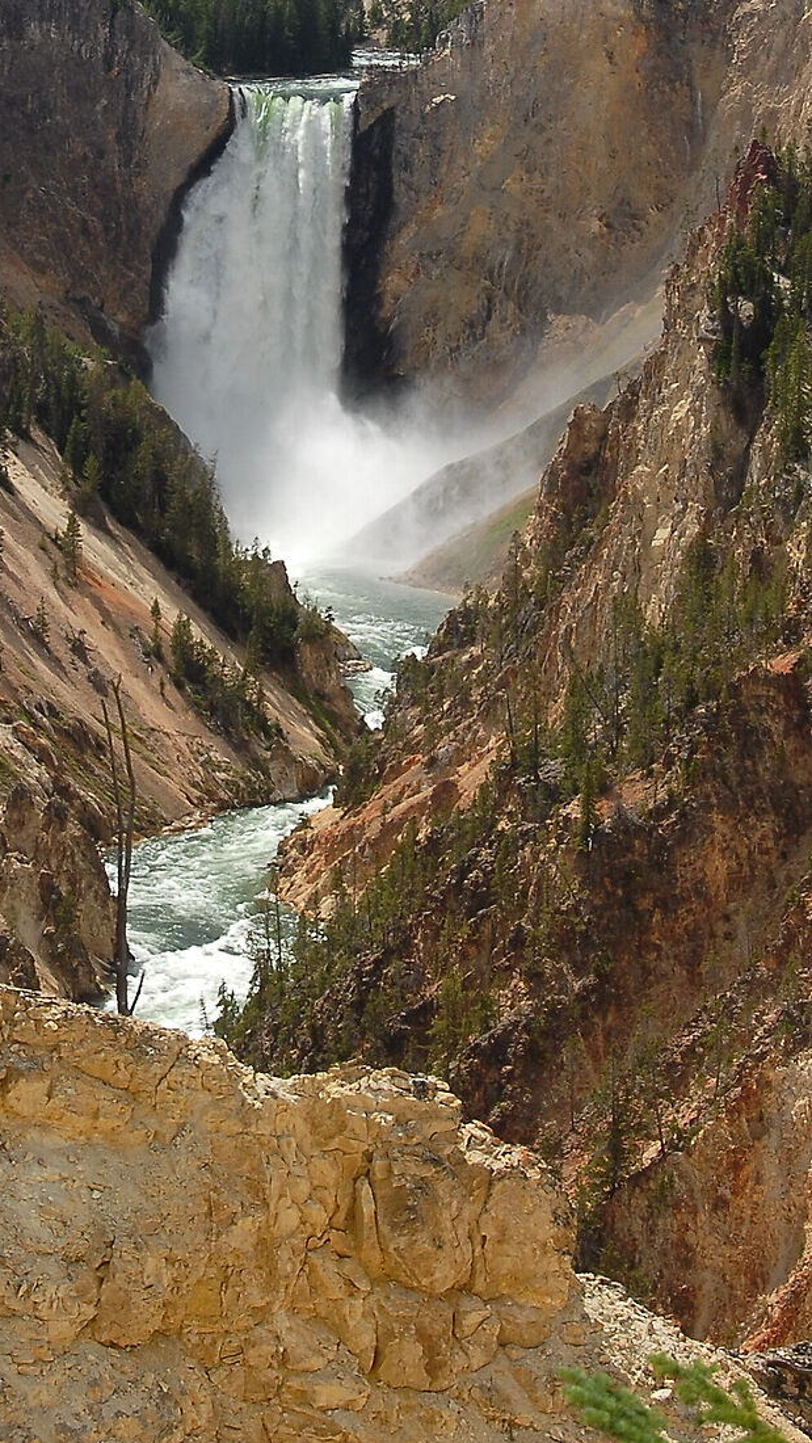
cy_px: 260
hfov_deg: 8.0
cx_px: 275
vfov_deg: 14.1
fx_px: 5778
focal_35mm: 151
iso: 100
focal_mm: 44
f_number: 8
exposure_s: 1/60
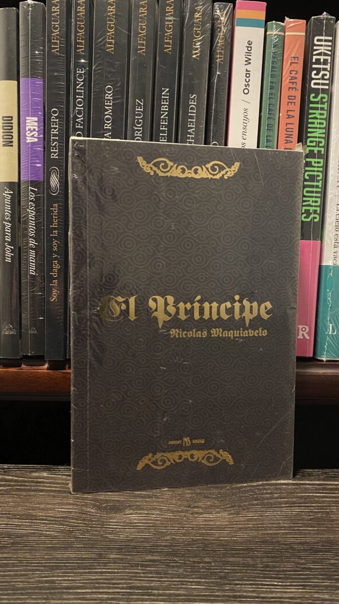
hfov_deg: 40.1
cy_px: 308
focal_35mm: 29
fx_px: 464
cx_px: 187
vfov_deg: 66.1
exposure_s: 1/30
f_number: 1.8
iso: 1000
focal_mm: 4.25
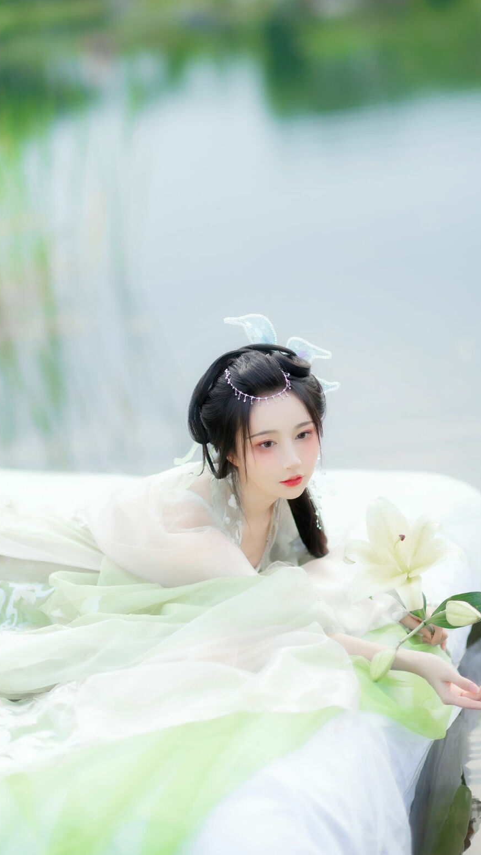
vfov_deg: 23.7
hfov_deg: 13.4
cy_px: 431
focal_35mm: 90
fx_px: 2041
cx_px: 245
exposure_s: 1/1000
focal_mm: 85
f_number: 1.4
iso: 160
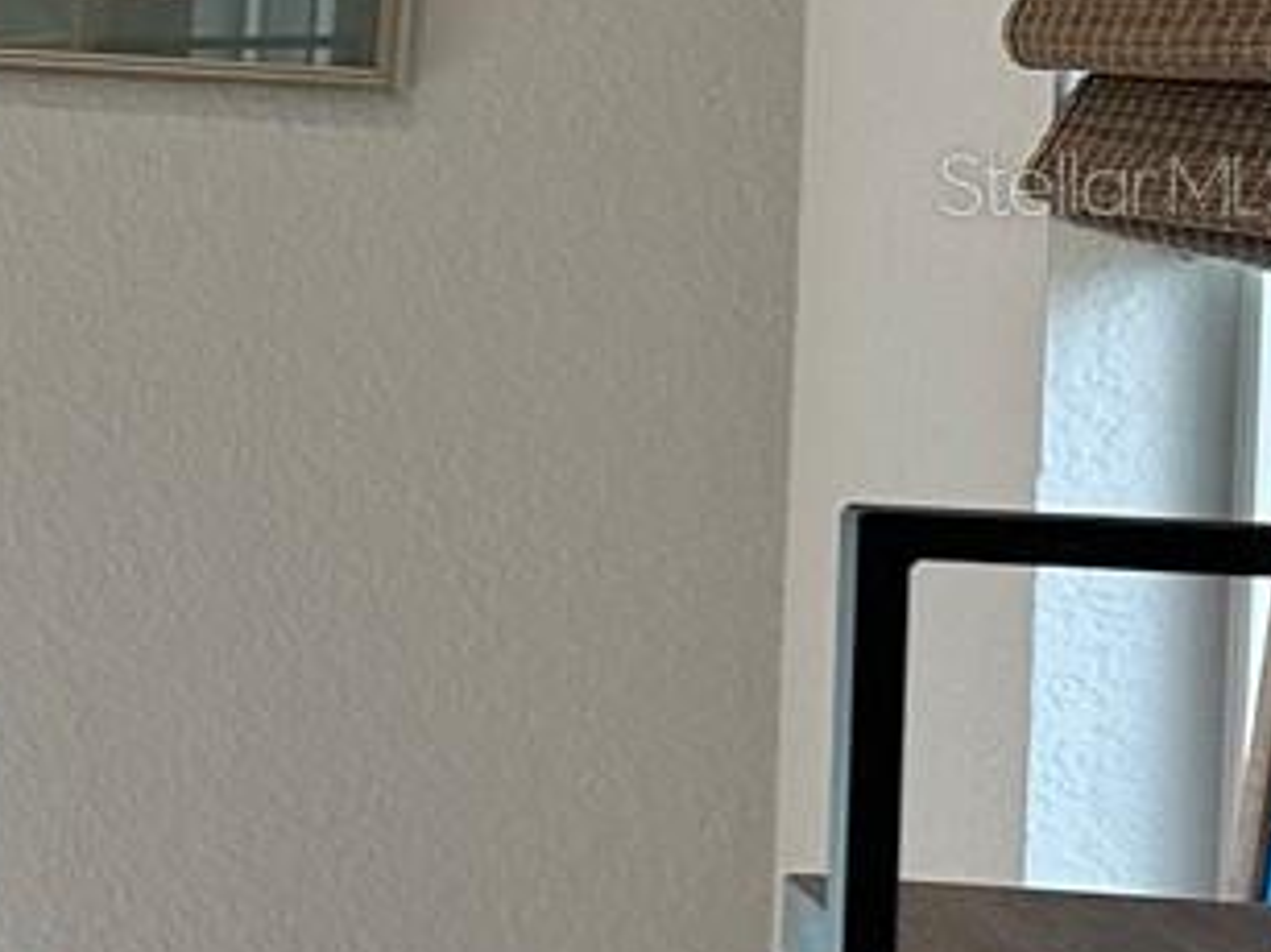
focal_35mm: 125
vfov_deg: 11.8
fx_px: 4588
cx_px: -1983
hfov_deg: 12.0
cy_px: 182
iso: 64
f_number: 1.78
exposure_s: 1/112
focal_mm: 6.86
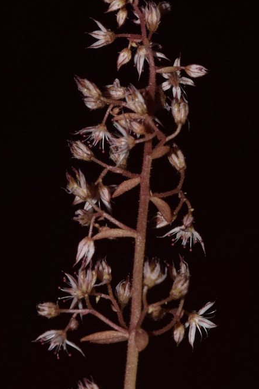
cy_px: 216
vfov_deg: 9.5
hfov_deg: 6.4
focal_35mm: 216
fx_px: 2327
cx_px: 143
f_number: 36
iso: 100
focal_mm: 105
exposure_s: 1/200
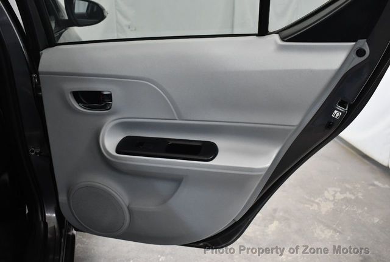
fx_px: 391
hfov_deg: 53.1
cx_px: 195
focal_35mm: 36
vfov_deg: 37.0
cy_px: 131
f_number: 3.5
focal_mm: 18
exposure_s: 1/125
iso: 1600
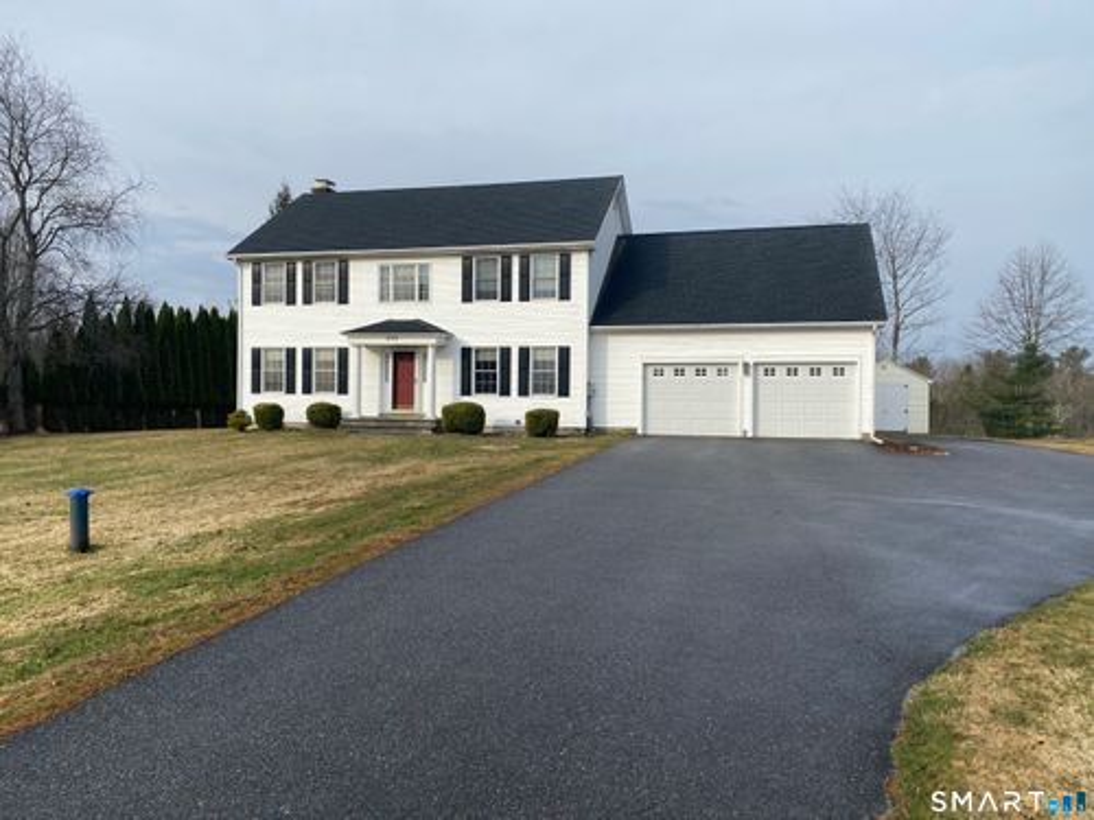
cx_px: 547
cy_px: 410
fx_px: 822
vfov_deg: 53.1
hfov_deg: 67.3
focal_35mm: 26
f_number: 1.8
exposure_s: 1/1838
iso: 32
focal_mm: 4.25
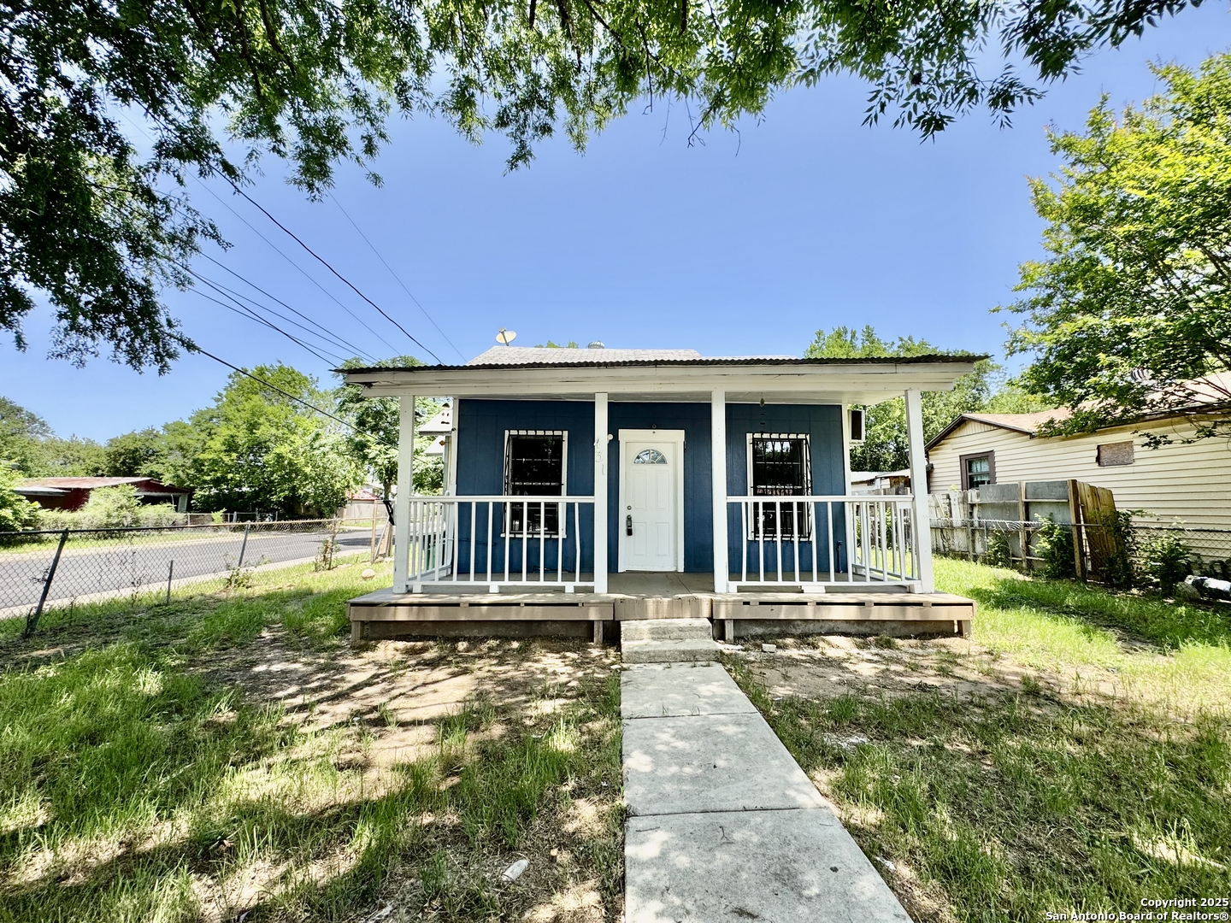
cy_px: 462
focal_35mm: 14
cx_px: 616
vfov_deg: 85.7
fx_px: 498
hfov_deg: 102.1
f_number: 2.2
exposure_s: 1/849
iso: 50
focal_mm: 2.22
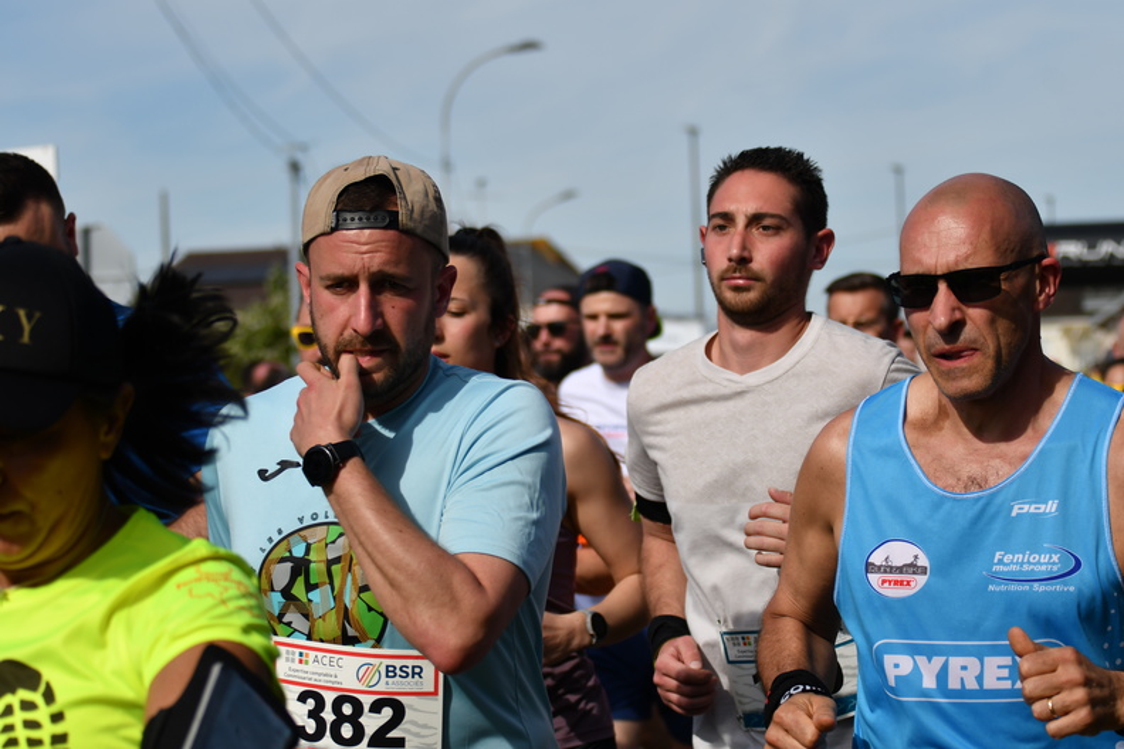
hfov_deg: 19.5
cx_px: 562
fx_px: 3278
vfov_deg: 13.0
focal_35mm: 105
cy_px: 374
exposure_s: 1/1600
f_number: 4.5
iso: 100
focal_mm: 70
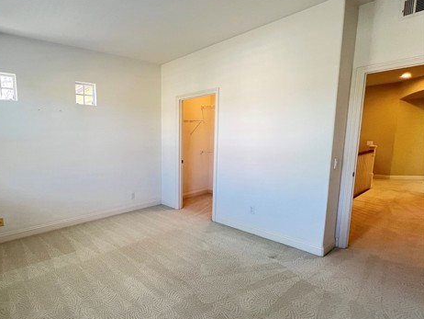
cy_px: 170
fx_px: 221
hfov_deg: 84.0
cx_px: 134
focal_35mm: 18
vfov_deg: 71.6
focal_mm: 1.57
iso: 160
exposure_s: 1/60
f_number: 1.8
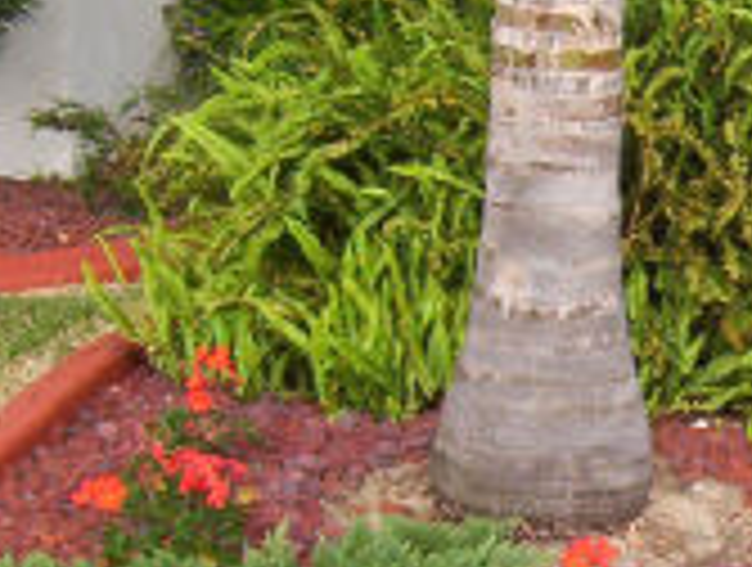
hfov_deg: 17.7
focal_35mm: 110
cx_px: 567
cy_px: 466
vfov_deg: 13.4
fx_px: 2395
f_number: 5.24
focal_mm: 5.54
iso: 100
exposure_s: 1/418
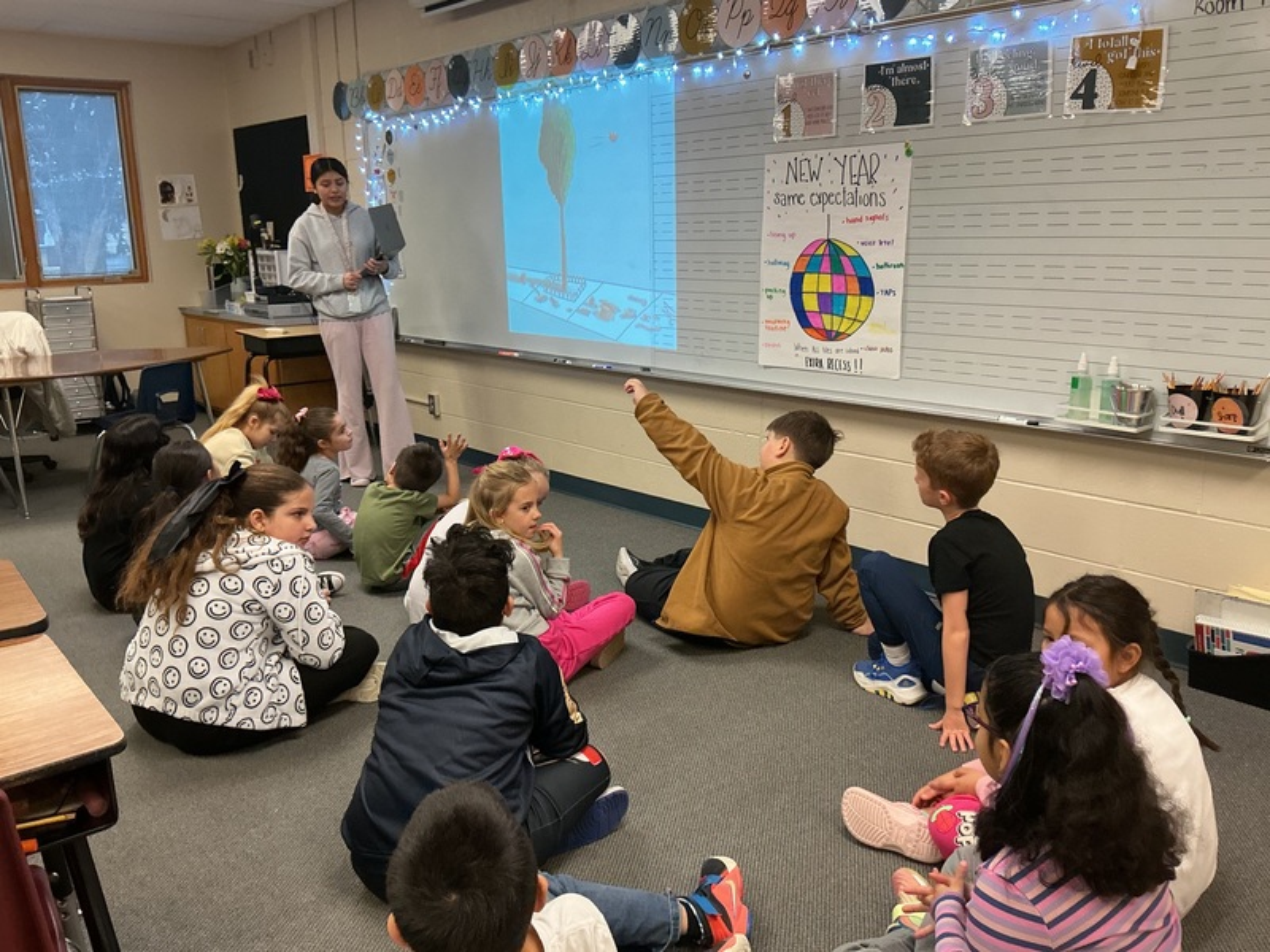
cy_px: 476
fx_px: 1064
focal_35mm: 29
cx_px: 635
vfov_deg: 48.2
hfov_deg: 61.7
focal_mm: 3
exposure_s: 1/60
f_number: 1.8
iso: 160
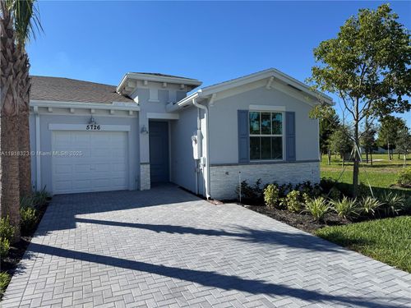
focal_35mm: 24
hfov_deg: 71.6
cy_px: 154
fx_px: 285
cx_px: 206
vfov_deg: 56.8
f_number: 1.78
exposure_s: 1/4608
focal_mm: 6.76
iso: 80
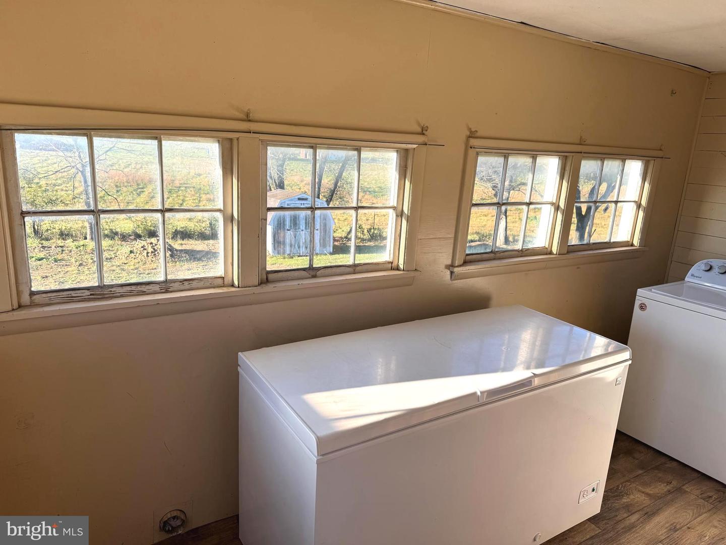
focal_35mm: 24
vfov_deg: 56.8
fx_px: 503
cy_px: 272
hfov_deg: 71.6
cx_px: 363
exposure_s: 1/739
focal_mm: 6.76
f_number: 1.78
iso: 80
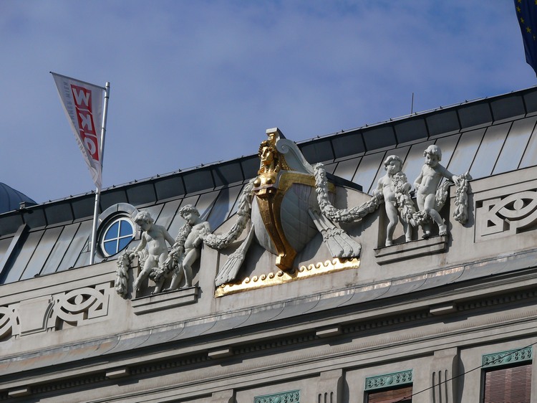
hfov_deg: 9.6
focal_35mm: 207
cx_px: 268
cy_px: 202
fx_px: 3210
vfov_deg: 7.2
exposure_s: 1/400
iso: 100
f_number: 5.6
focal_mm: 43.7
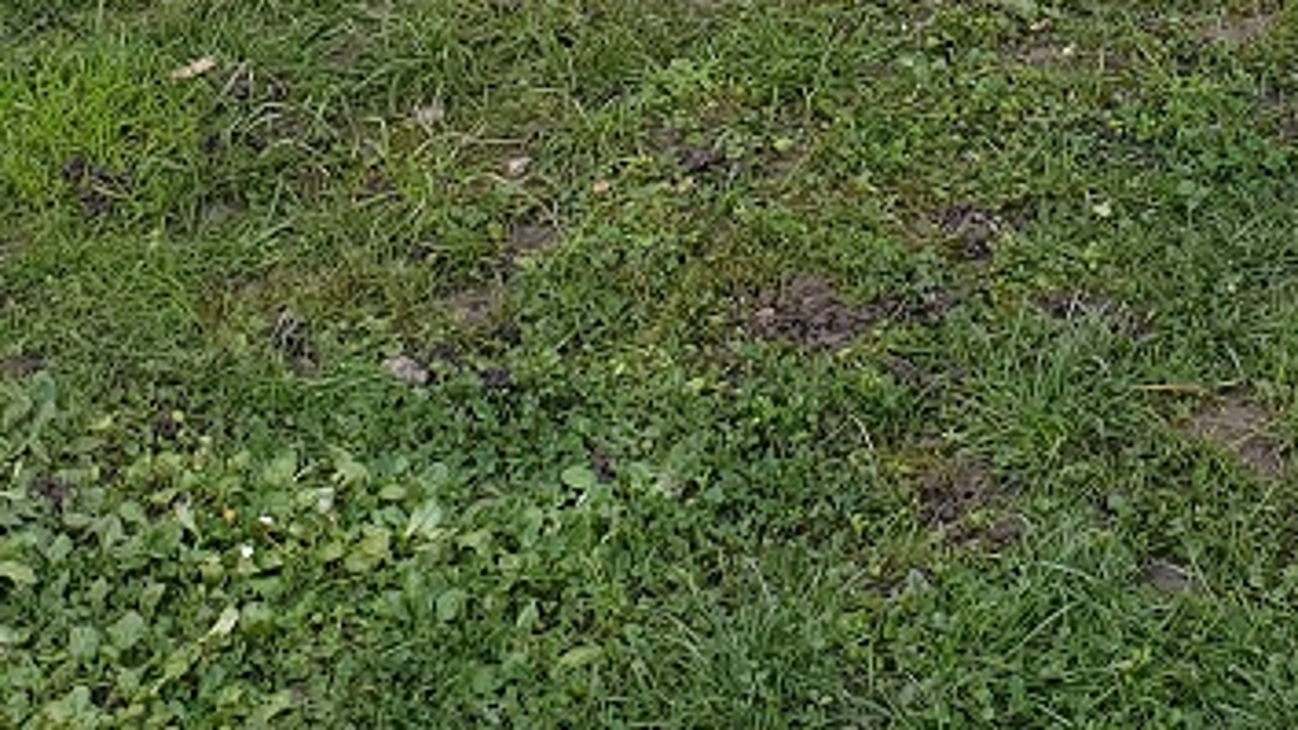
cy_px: -481
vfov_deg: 11.8
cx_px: 906
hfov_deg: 22.1
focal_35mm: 96
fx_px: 3304
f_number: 2.4
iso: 80
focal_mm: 4.3
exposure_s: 1/100
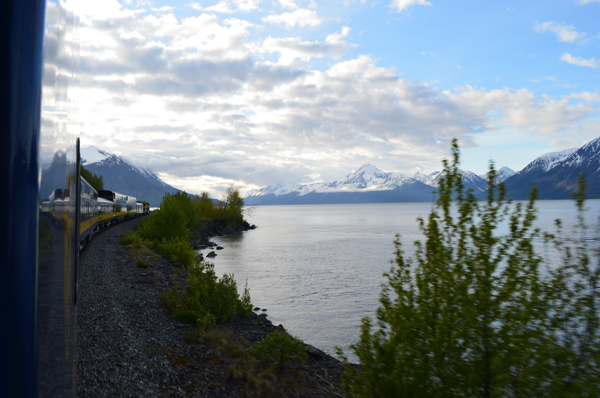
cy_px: 199
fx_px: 449
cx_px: 300
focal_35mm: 27
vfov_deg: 47.7
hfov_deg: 67.5
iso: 160
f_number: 11
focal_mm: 18
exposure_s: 1/125
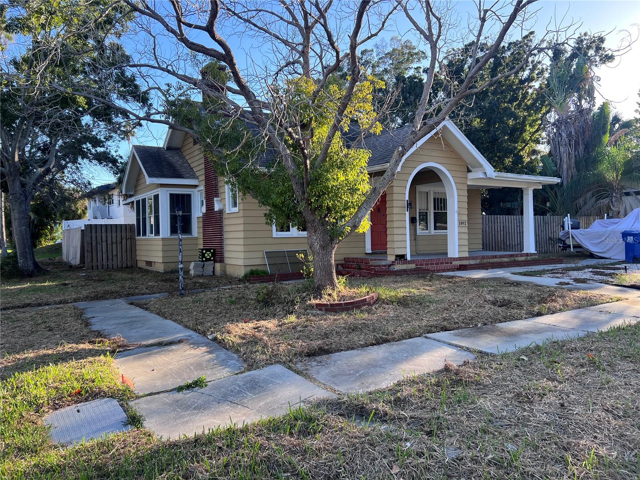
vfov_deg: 53.1
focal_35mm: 26
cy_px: 240
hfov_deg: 67.3
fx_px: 481
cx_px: 320
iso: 50
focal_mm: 5.7
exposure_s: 1/604
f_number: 1.5
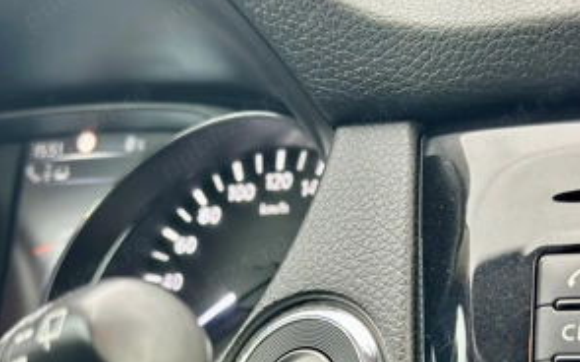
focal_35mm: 69
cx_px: 293
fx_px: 1090
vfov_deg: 18.6
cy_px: 315
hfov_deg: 29.8
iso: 160
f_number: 1.78
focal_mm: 6.86
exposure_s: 1/56
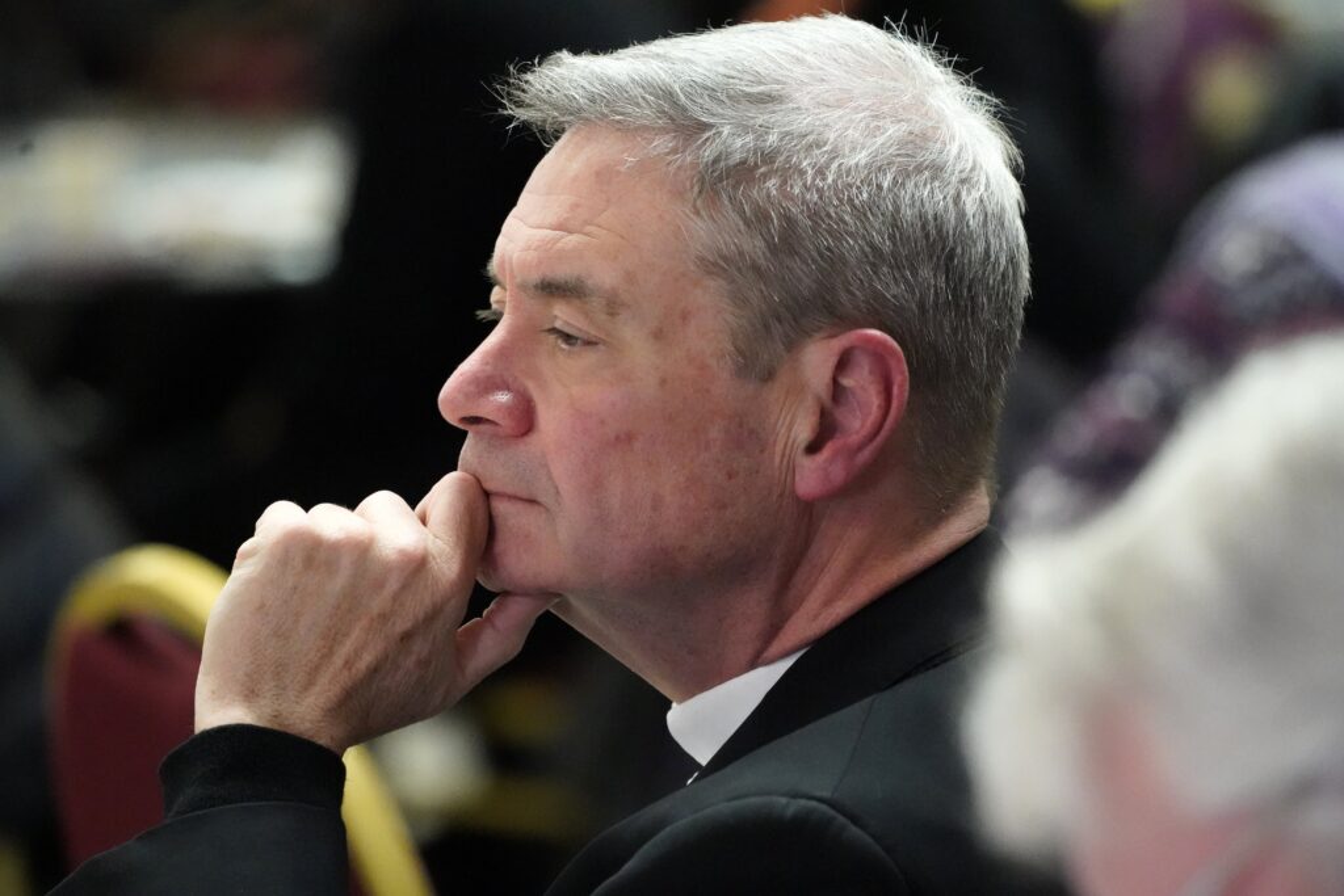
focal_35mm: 282
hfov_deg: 7.3
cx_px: 672
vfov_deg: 4.9
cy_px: 448
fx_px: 10529
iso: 20000
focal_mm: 282
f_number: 5.6
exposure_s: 1/160
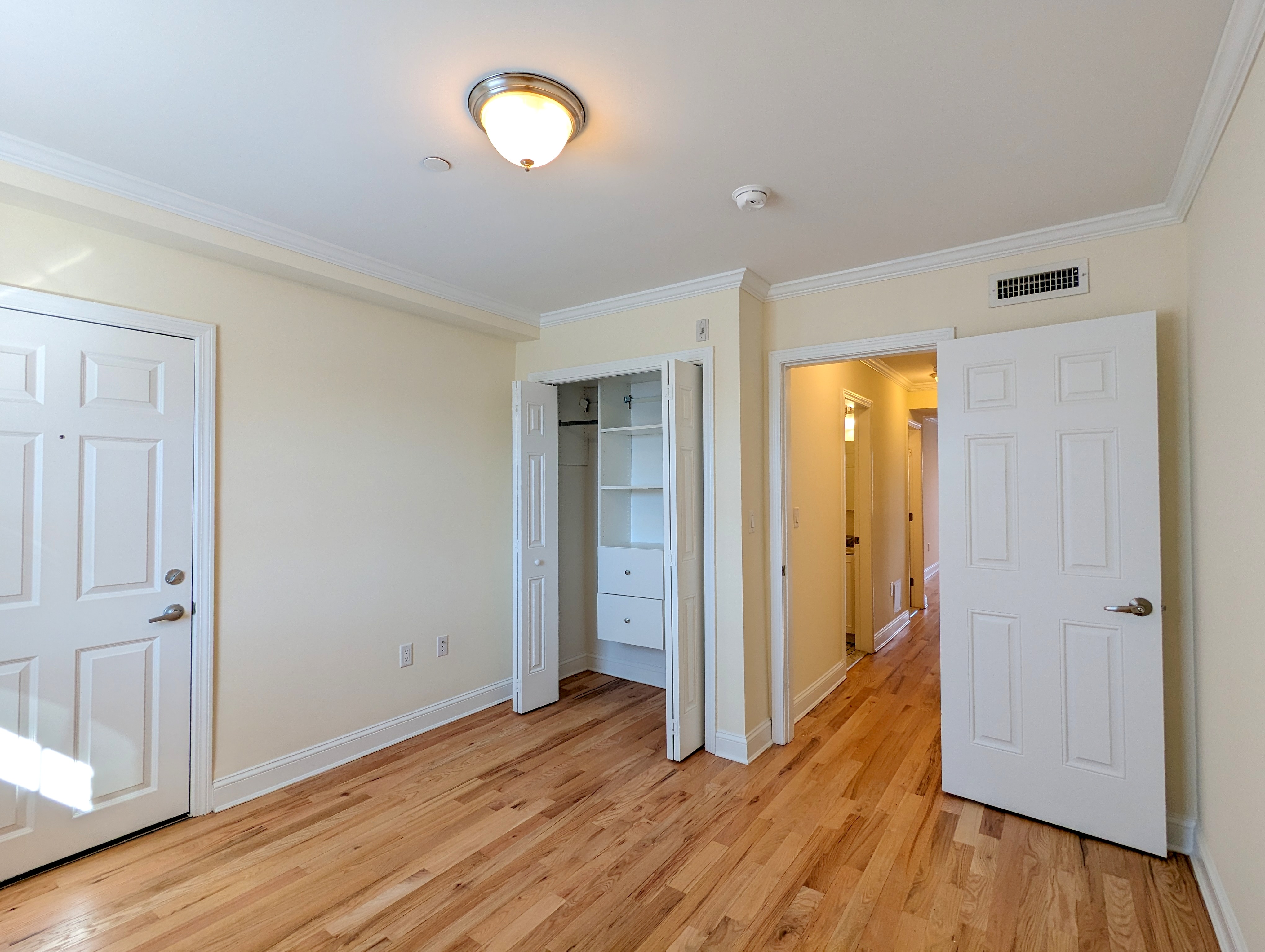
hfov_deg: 94.4
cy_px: 476
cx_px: 632
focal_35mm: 16
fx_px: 586
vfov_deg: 78.2
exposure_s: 1/90.1
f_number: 2.2
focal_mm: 2.35
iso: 59
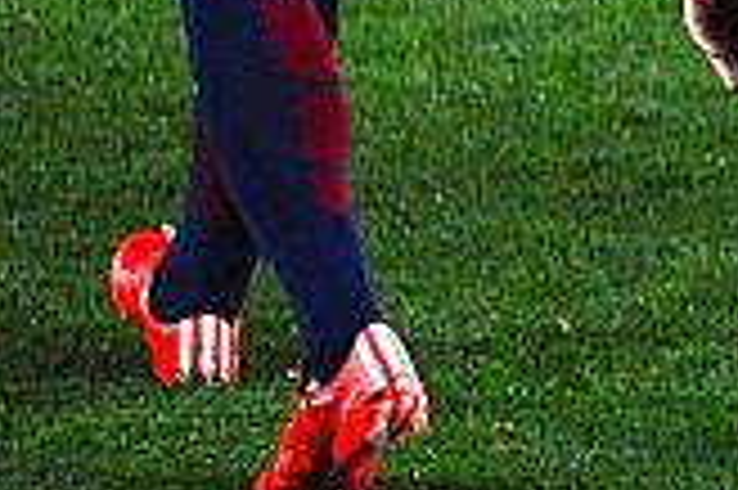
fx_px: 51280
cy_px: -441
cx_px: 2007
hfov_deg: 0.8
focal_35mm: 2504
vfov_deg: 0.5
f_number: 2.8
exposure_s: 1/1600
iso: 2000
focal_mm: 400
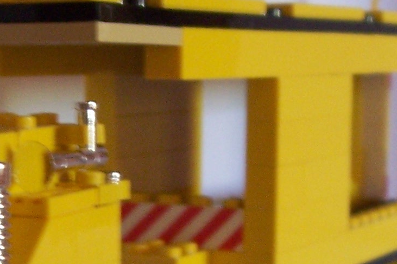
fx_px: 1312
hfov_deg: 17.0
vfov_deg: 11.4
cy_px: 281
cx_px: 49
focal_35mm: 119
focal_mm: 5.6
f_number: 2.7
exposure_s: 1/8
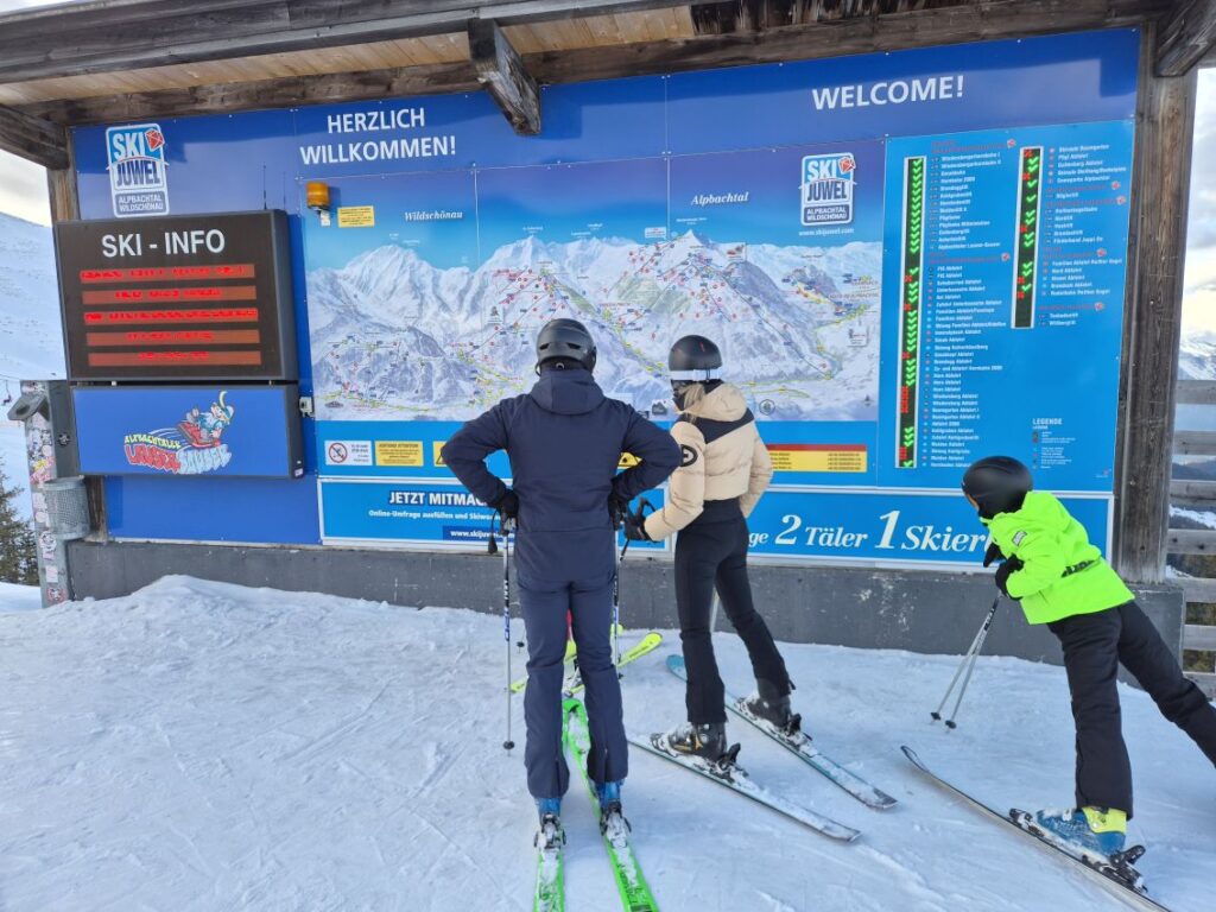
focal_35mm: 23
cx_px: 608
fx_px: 808
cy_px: 456
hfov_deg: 73.9
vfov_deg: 58.9
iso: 25
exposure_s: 1/288
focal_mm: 5.4
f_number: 1.8
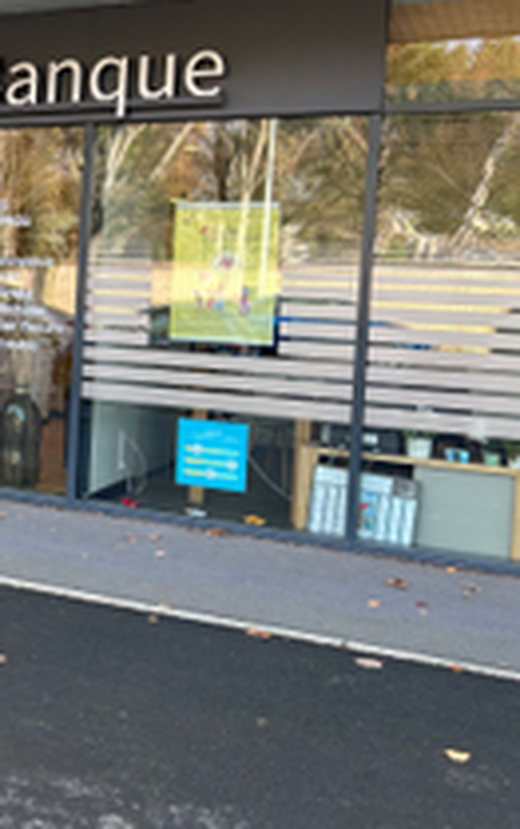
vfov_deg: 39.3
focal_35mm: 51
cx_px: -204
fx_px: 1154
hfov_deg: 22.1
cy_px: 305
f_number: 1.5
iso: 40
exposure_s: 1/231
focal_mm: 5.7
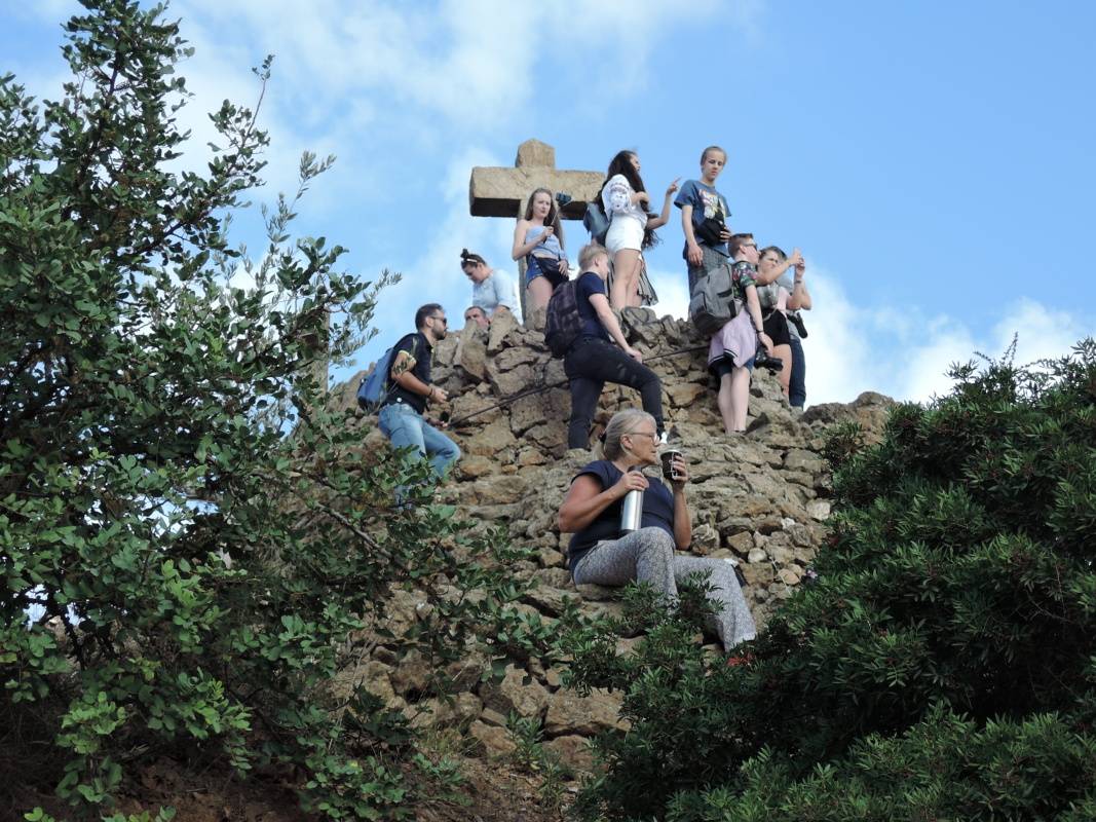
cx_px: 548
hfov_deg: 29.0
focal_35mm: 67
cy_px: 411
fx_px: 2121
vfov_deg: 21.9
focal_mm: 14.3
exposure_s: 1/320
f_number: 4
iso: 80
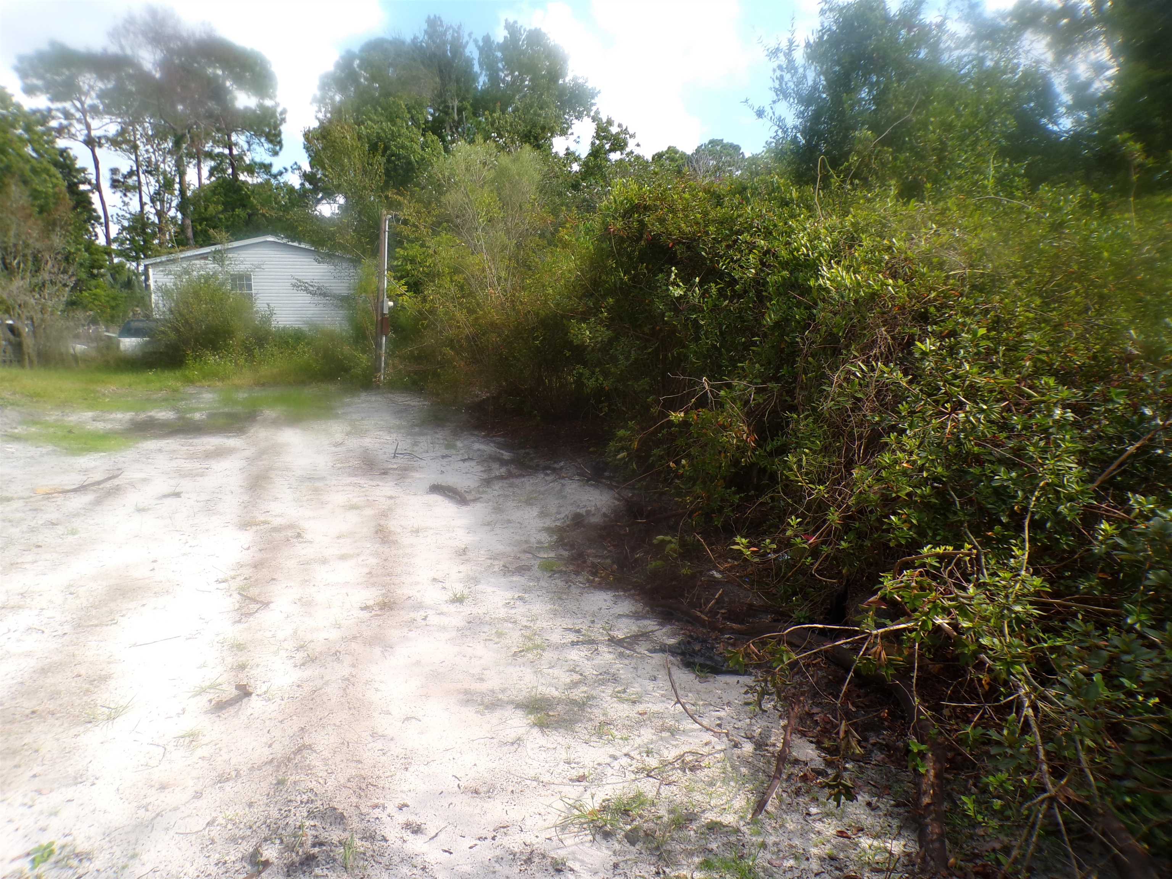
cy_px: 440
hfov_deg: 71.6
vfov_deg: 56.8
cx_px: 586
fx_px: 813
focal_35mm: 24
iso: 100
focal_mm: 4.3
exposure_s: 1/280
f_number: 4.4
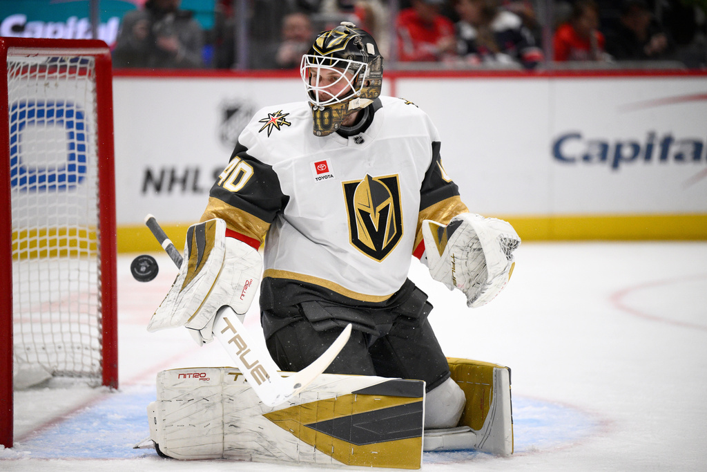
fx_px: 3928
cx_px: 354
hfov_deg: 10.3
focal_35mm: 200
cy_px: 236
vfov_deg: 6.9
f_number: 2.8
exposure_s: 1/3200
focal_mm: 200
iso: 4000
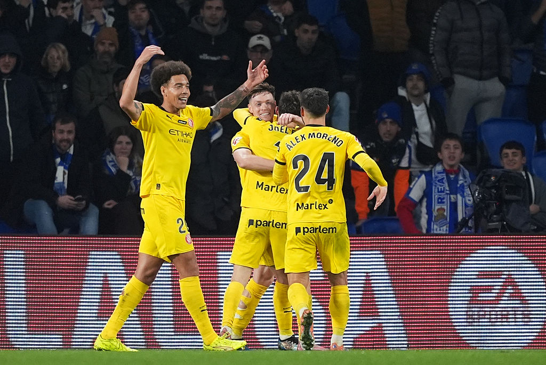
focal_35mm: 600
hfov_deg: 3.4
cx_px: 273
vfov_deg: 2.3
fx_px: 9109
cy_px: 182
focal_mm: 400
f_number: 2.8
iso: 2500
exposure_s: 1/2500
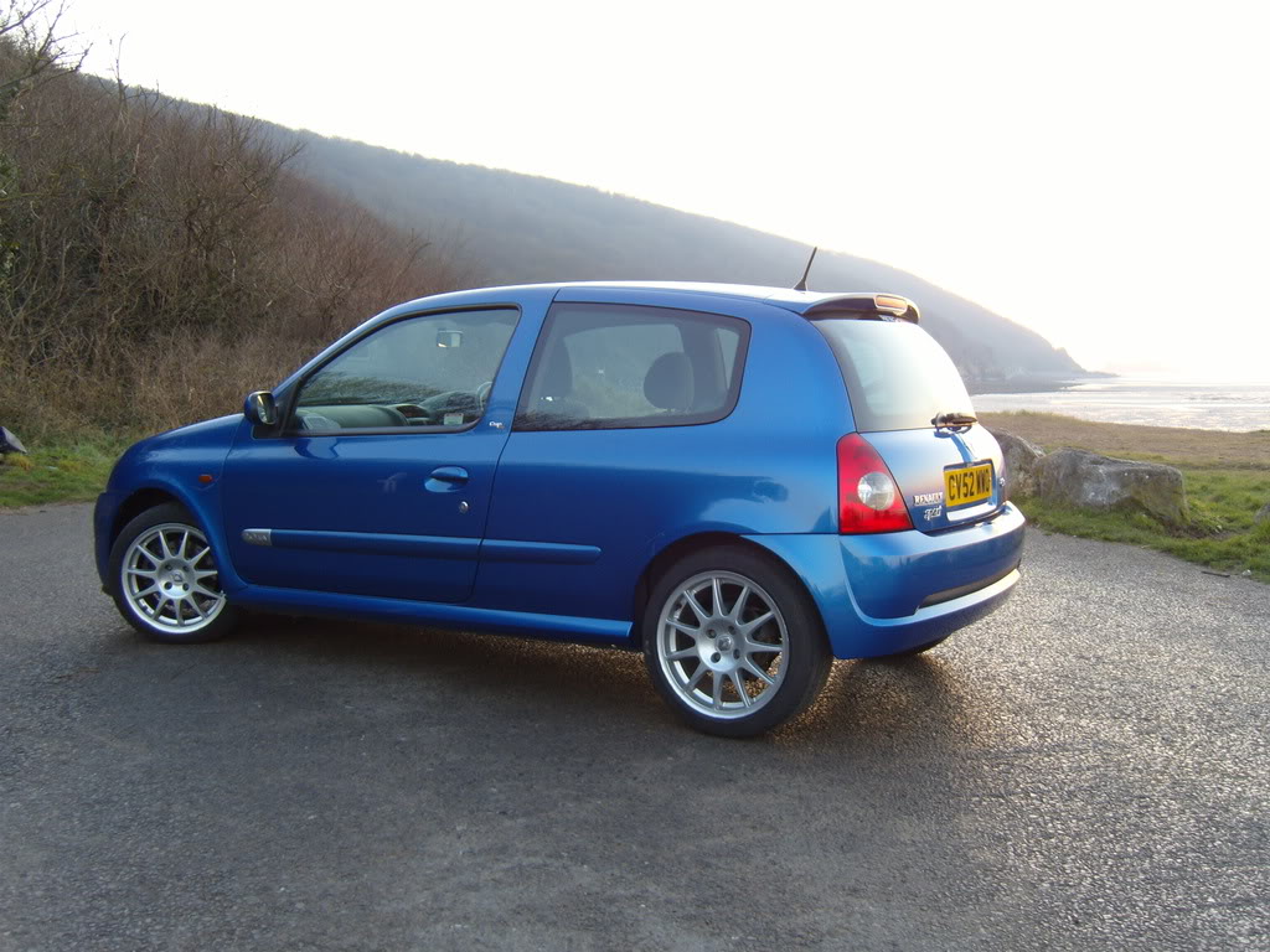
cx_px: 635
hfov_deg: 52.6
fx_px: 1284
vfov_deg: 40.7
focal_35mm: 35
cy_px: 476
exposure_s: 1/45
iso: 80
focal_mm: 7.4
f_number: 2.8
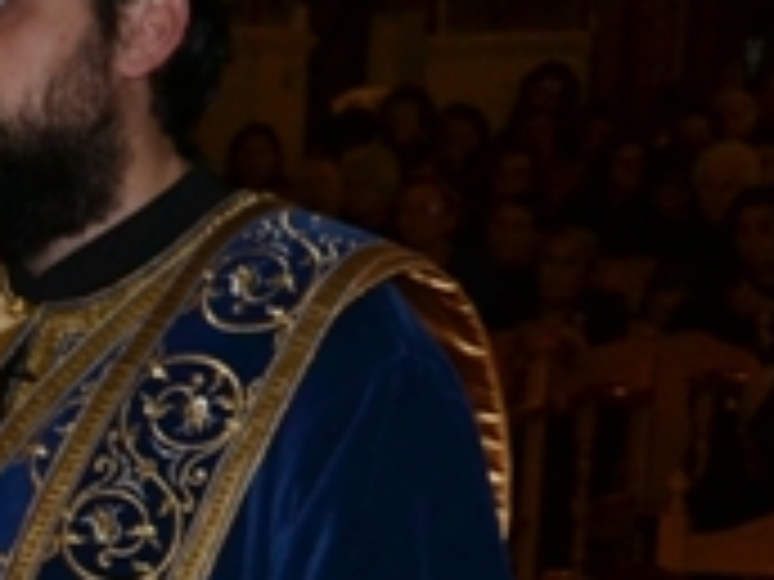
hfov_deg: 8.0
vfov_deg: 6.5
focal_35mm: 225
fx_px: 5031
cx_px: -1256
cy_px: 859
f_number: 5.6
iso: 400
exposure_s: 1/60
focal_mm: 28
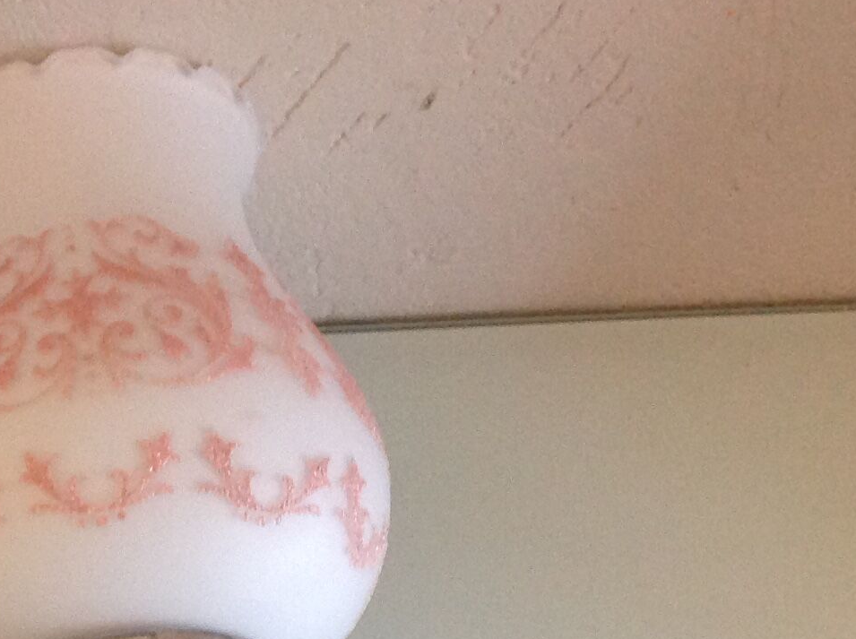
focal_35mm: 95
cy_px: 758
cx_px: -196
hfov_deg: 19.4
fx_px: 2345
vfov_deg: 15.0
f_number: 2.4
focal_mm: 4.28
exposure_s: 1/17
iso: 200
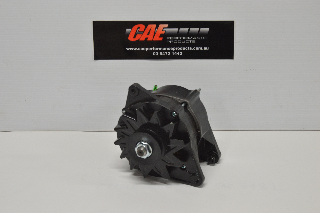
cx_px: 160
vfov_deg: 23.7
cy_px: 106
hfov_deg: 35.1
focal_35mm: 57
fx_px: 506
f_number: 7.1
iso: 400
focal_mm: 38
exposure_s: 1/15
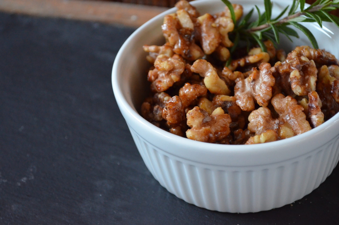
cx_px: 170
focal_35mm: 72
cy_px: 112
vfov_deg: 18.8
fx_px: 677
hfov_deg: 28.1
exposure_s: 1/25
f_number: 5.3
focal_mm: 48
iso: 3200
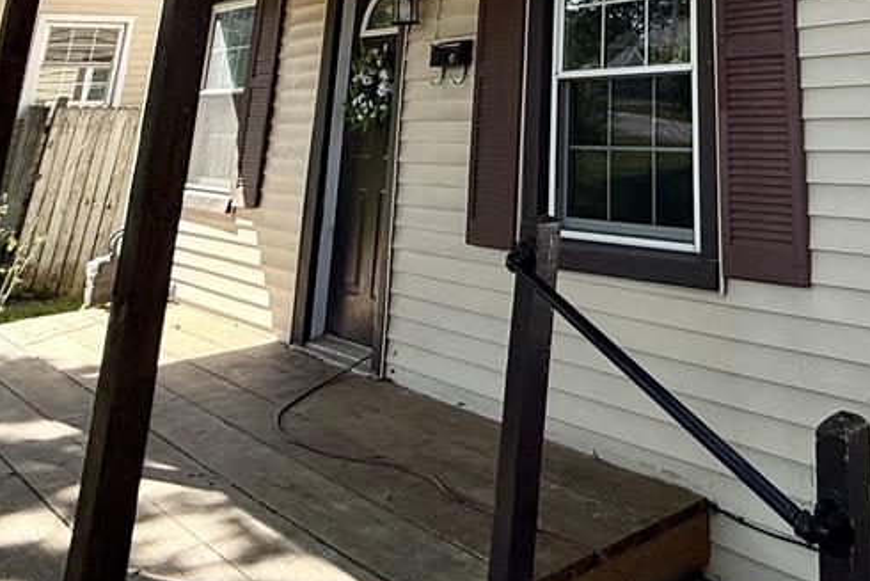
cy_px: -224
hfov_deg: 46.3
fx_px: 919
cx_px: 763
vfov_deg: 27.5
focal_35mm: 38
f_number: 2.2
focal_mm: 2.22
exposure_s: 1/1087
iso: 50
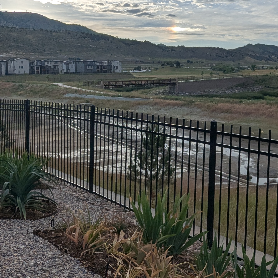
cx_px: 156
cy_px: 111
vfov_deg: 41.7
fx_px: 363
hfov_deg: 41.8
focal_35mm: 40
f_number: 2.2
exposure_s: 1/2653
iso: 41
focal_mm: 2.35
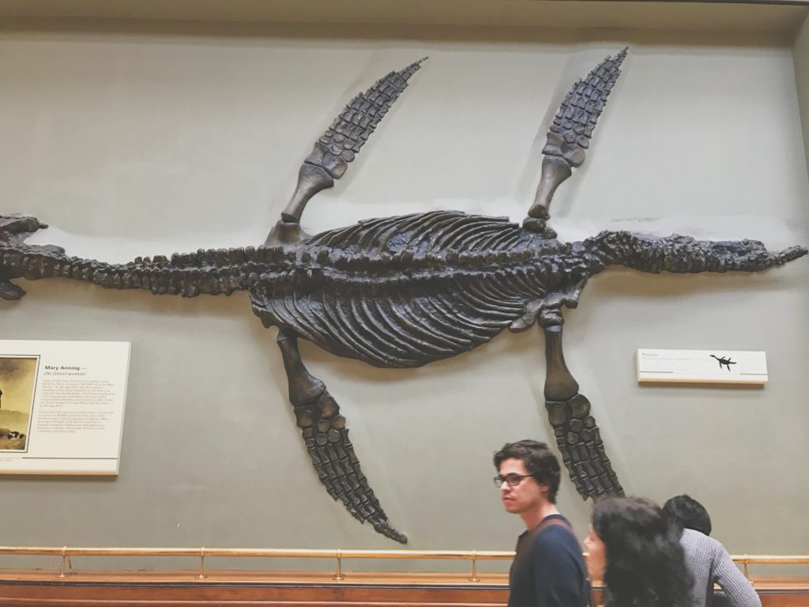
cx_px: 404
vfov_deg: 49.7
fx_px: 654
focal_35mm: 28
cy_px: 304
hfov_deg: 63.4
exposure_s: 1/33
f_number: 1.8
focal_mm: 3.99
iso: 40
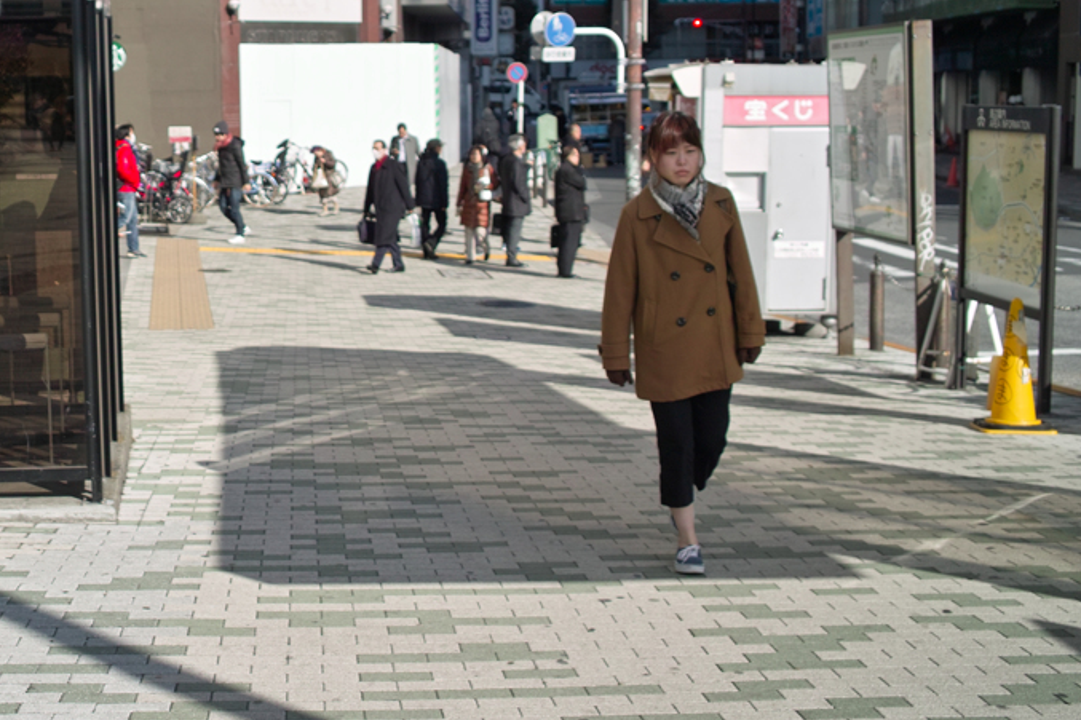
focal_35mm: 62
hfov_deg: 31.8
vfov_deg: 21.9
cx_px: 278
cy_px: 340
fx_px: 1861
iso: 100
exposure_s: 1/1250
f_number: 2.8
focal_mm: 24.2
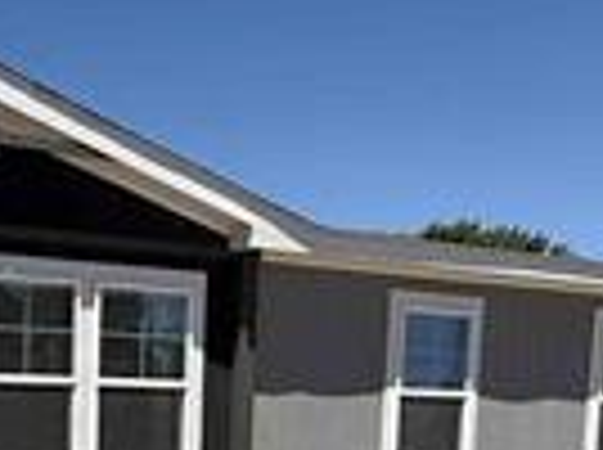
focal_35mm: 67
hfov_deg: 26.9
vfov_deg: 19.7
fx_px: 1165
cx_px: -45
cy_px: 621
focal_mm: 2.22
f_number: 2.2
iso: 50
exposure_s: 1/2506
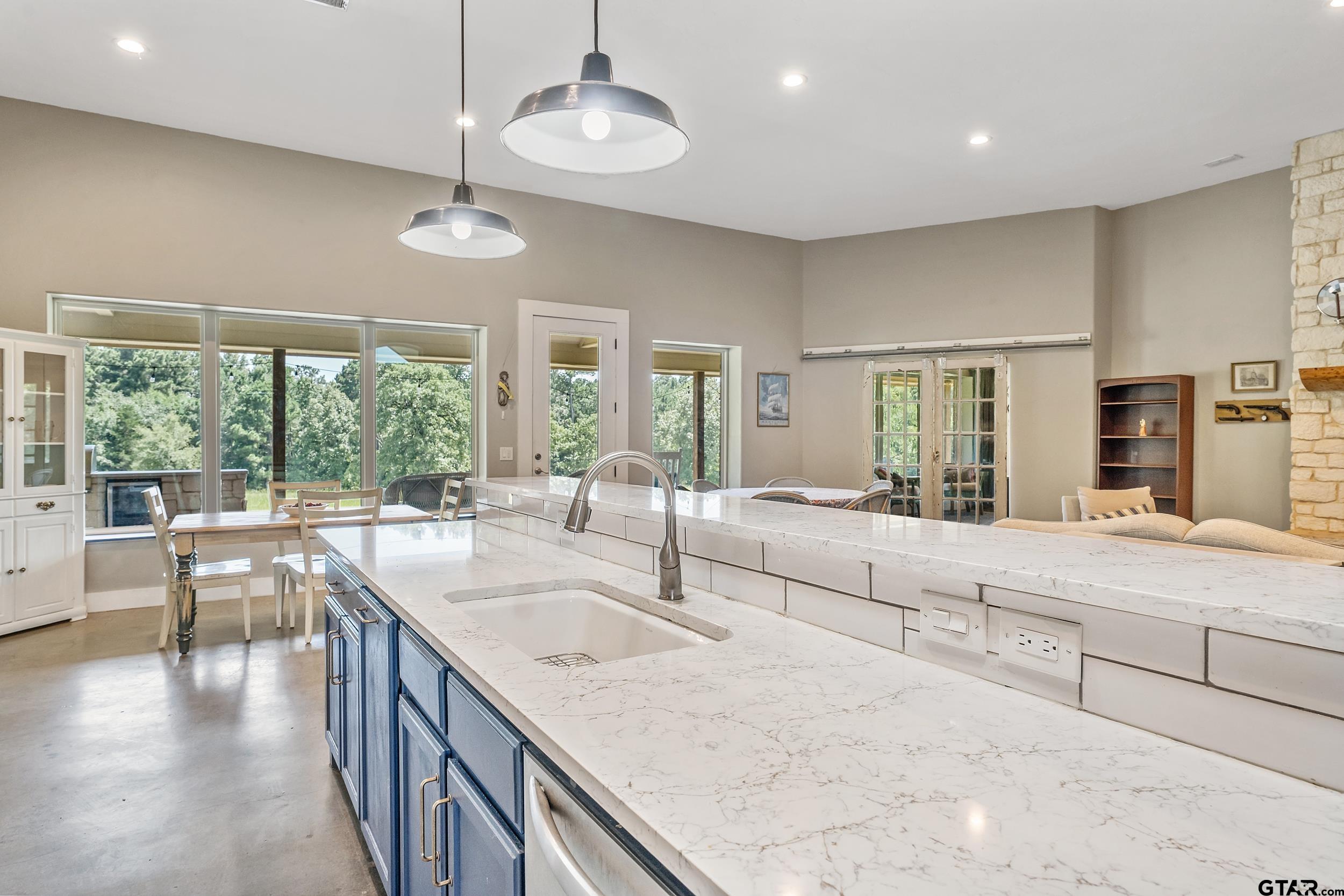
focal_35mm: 20
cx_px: 672
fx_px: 747
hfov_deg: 84.0
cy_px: 448
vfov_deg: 61.9
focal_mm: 20
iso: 800
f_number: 8
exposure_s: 1/13
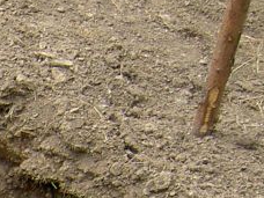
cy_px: 402
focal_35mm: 153
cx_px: -227
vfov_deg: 9.1
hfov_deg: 11.8
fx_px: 1167
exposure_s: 1/100
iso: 50
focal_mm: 5.6
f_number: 2.8
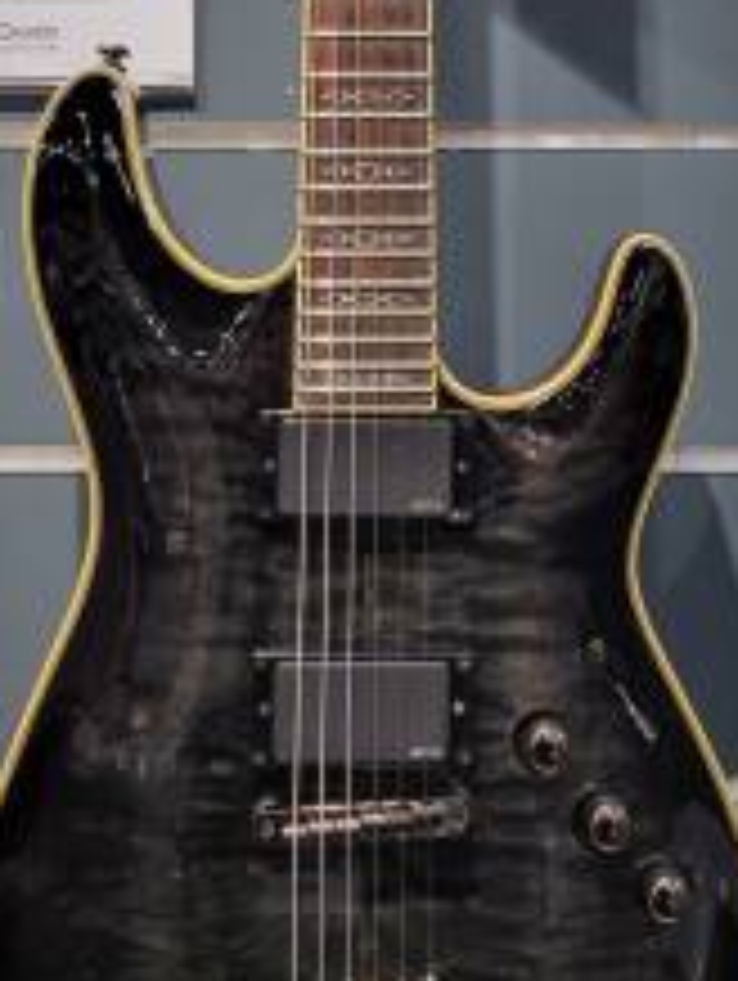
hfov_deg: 23.7
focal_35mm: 62
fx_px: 1759
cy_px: 104
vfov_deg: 29.9
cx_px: 441
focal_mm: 5.4
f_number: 1.8
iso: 80
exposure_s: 1/120
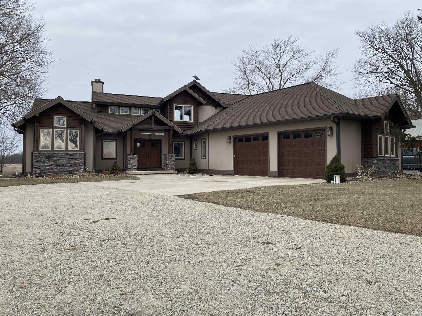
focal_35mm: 26
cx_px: 211
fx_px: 317
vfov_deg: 53.1
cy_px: 158
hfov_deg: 67.3
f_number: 1.8
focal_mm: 4.25
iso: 32
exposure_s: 1/1093
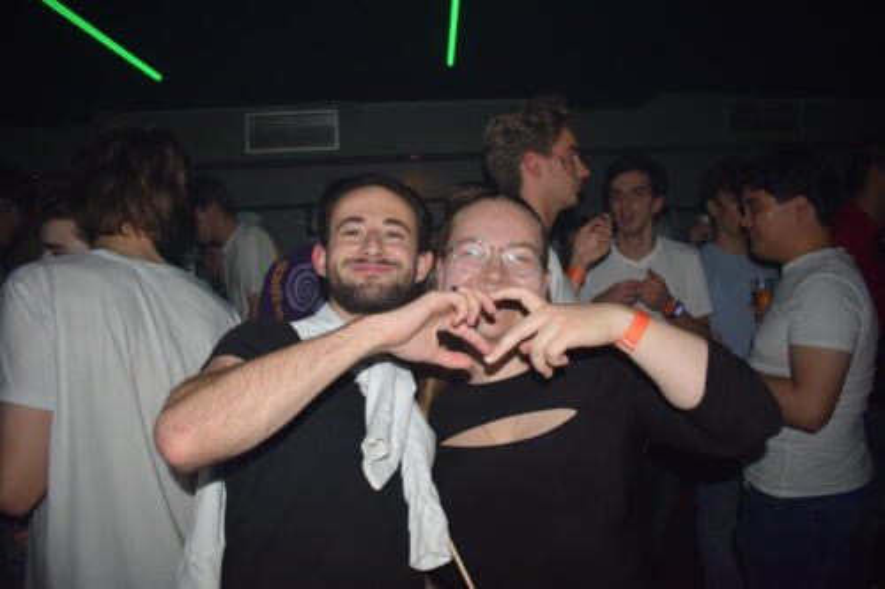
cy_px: 294
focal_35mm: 27
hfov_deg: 67.4
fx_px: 663
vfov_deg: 47.9
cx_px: 442
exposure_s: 1/60
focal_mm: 18
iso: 900
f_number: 3.5
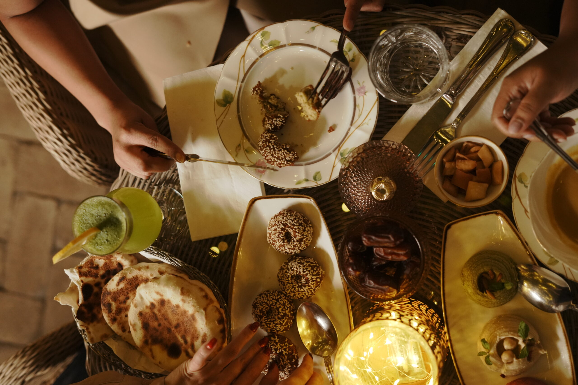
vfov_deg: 27.0
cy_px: 192
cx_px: 289
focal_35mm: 50
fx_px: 803
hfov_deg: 39.6
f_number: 2.8
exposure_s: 1/60
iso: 3200
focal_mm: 50
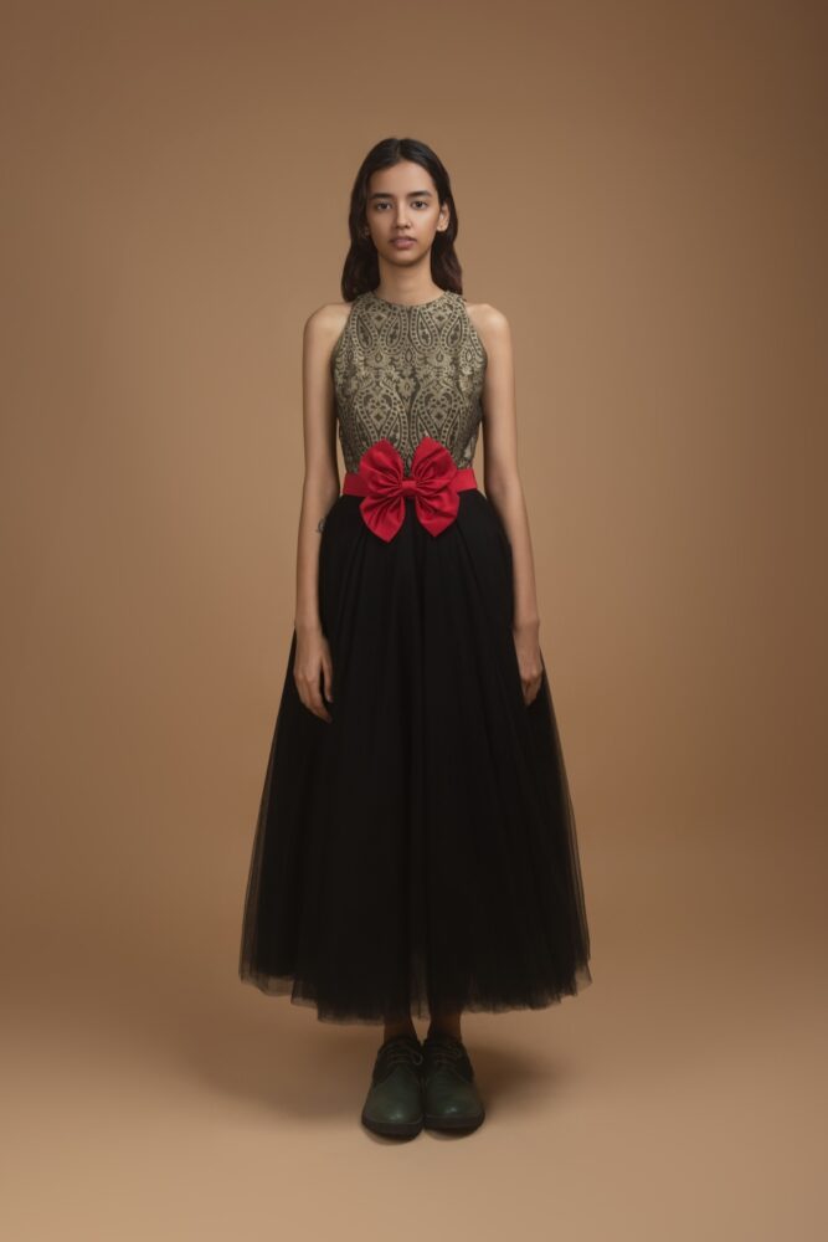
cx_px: 414
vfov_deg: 46.4
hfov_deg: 31.9
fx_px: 1448
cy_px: 621
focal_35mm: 42
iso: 100
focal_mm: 42
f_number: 13
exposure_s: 1/125
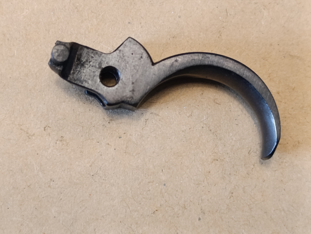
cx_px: 156
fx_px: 828
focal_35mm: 92
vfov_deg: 16.1
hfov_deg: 21.3
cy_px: 117
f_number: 1.6
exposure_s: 1/100
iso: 1000
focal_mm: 6.14
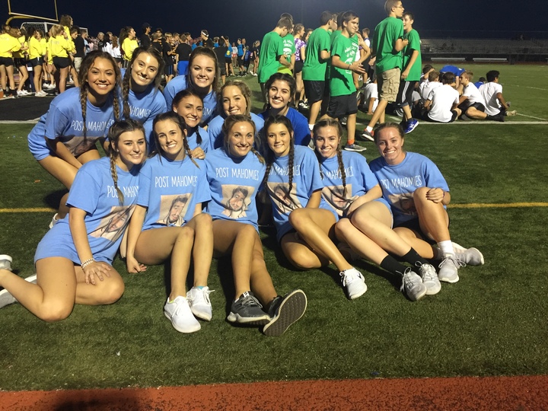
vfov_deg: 48.2
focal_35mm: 29
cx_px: 274
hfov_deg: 61.7
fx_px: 459
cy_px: 206
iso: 50
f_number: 2.2
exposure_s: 1/30
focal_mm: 4.15
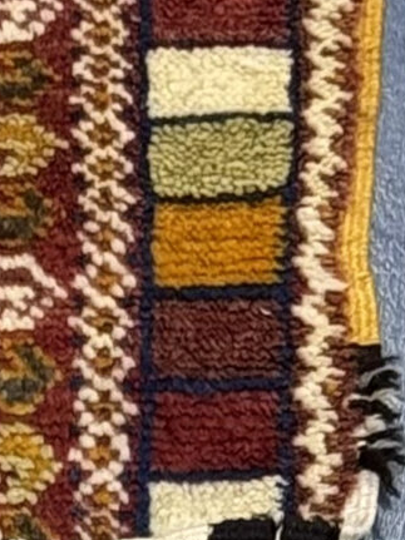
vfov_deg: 6.8
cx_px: -741
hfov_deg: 5.0
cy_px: 867
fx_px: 4448
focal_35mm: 285
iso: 100
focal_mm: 6.76
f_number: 1.78
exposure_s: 1/50
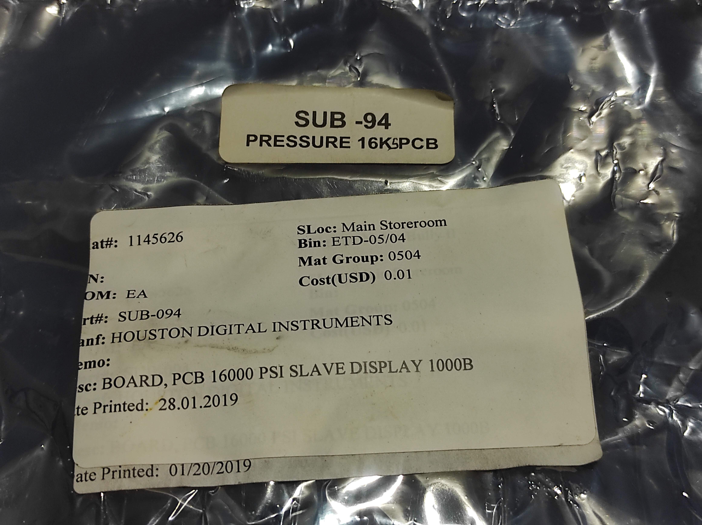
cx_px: 351
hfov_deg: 69.4
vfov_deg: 54.8
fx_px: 507
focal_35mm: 25
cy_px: 262
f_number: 1.89
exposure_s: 1/50
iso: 313
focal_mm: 5.43
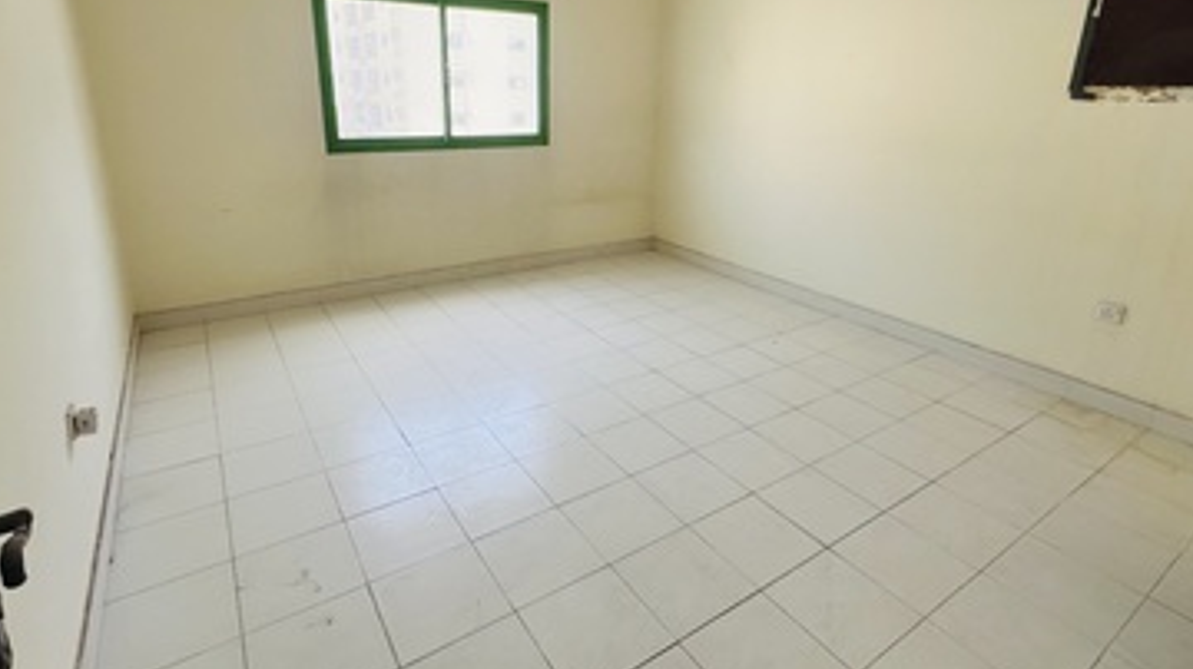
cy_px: 250
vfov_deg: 60.1
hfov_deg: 92.7
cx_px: 598
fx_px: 569
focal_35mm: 18
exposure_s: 1/118
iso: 32
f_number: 1.8
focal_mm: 1.57
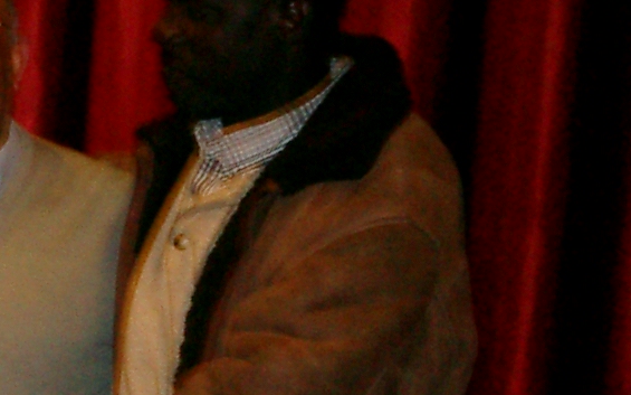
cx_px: -235
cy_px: 472
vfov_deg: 11.9
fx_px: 1857
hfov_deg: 17.8
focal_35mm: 108
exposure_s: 1/30
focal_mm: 7.5
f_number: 3.2
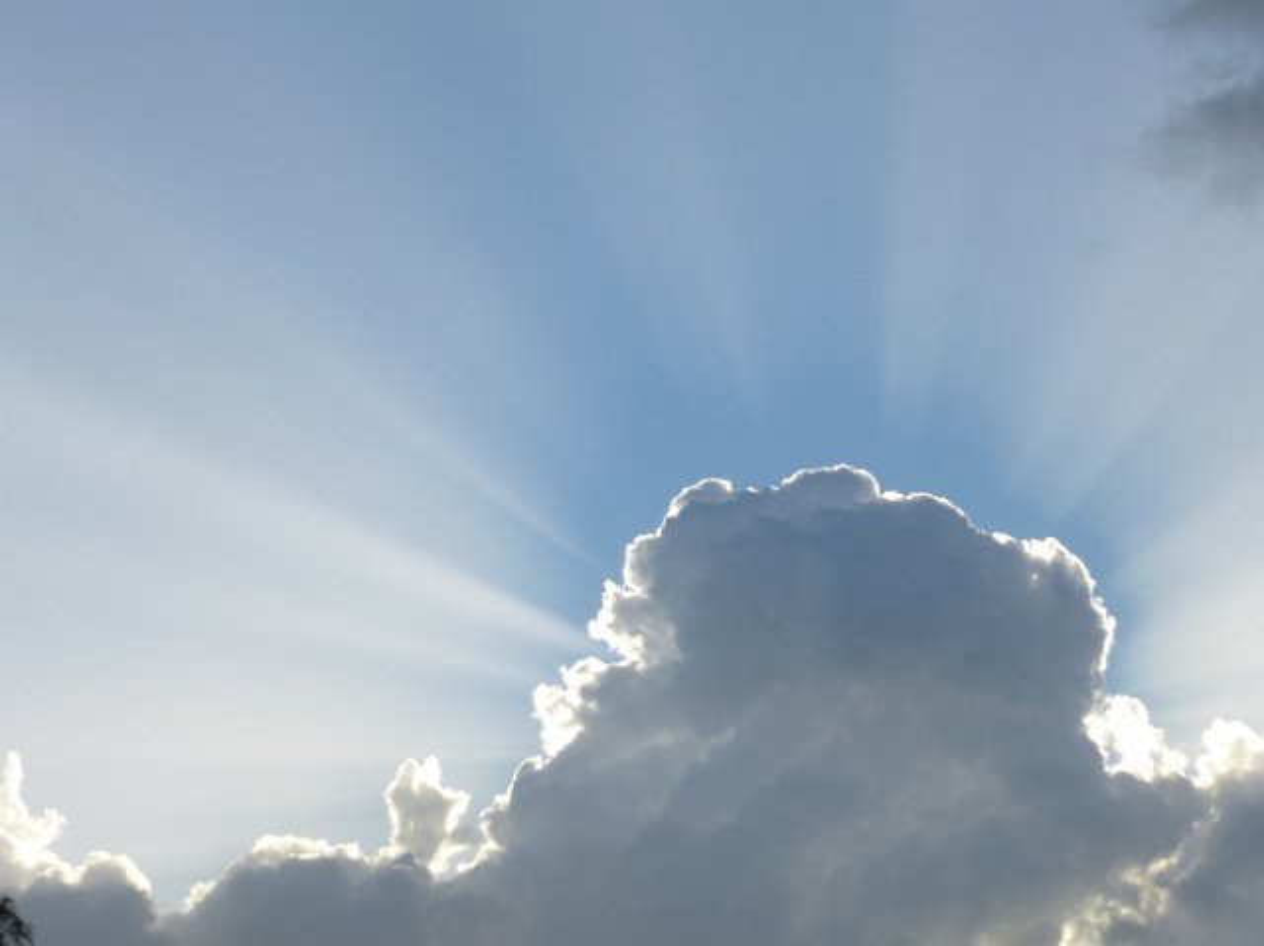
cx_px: 632
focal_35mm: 89
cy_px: 473
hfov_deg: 22.0
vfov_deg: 16.6
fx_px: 3247
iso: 100
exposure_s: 1/1000
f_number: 4.9
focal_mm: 16
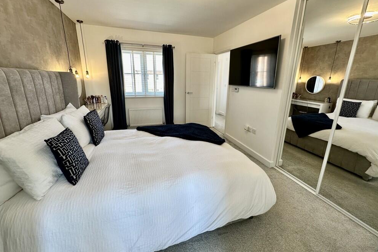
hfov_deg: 100.4
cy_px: 119
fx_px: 158
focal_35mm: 15
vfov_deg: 77.3
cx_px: 192
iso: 125
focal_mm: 2.22
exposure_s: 1/100
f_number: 2.2
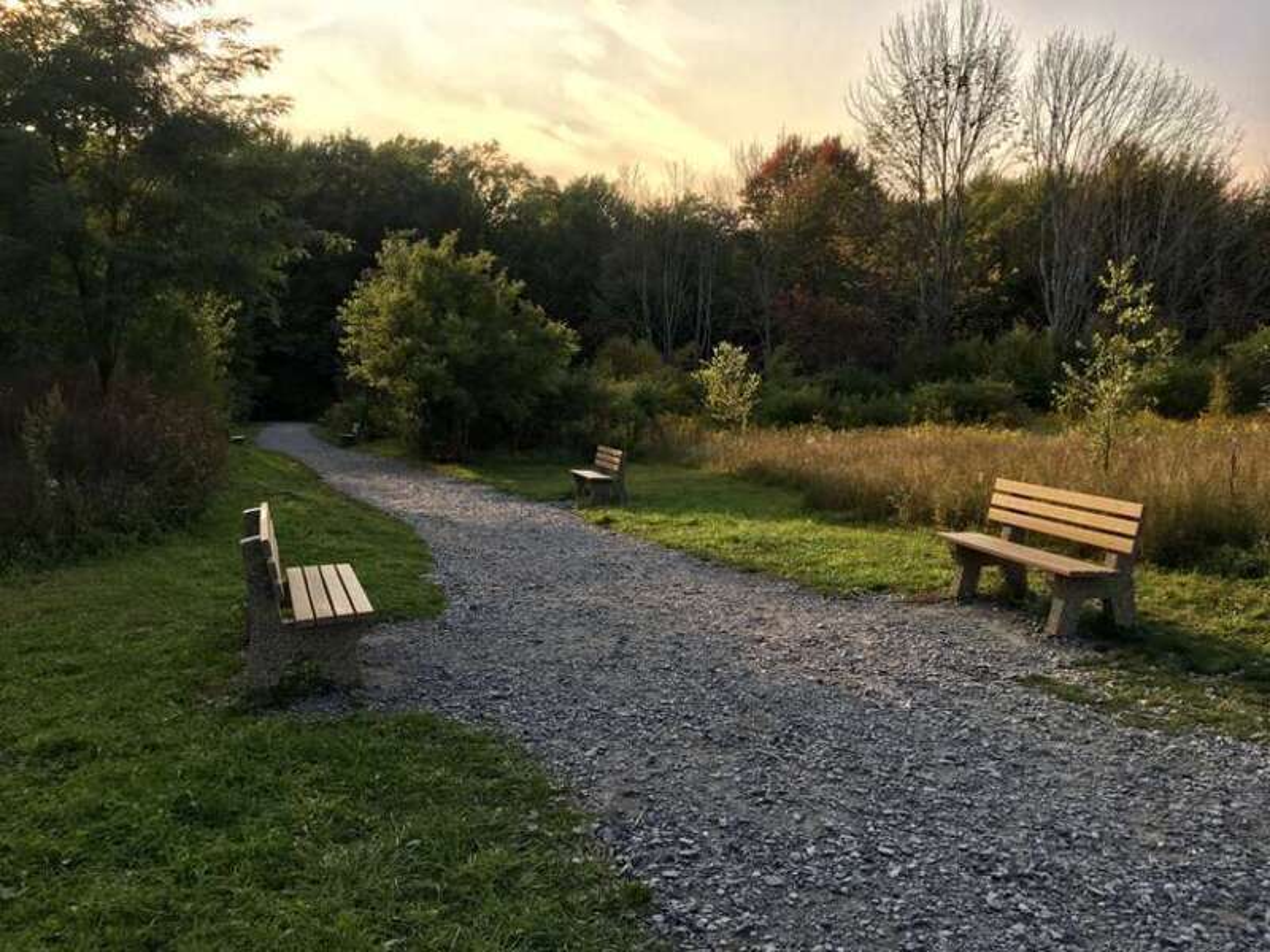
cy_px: 476
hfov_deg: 61.7
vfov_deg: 48.2
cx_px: 635
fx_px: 1064
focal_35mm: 29
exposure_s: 1/513
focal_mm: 4.15
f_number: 2.2
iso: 25
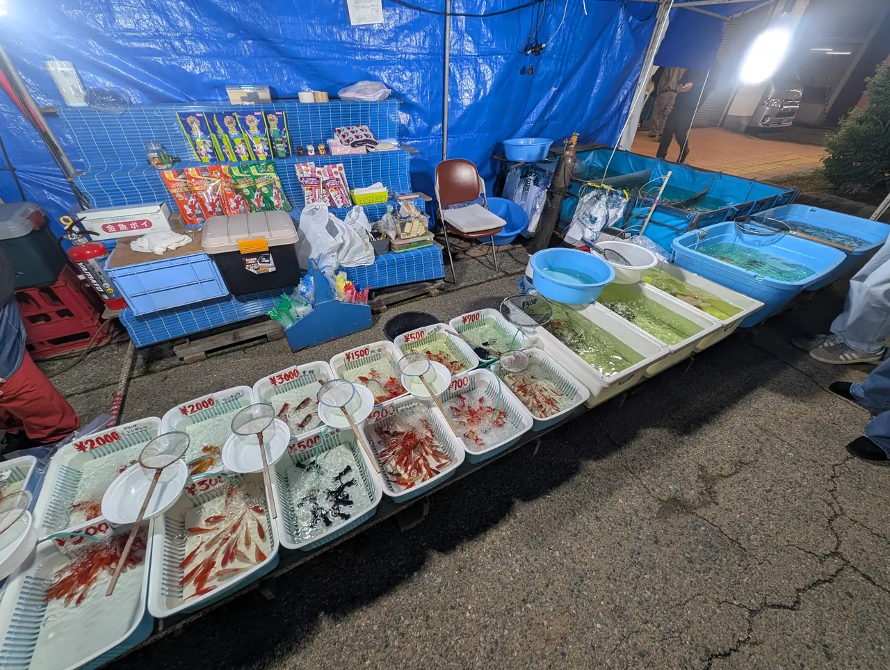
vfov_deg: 94.6
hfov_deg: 110.5
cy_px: 335
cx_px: 445
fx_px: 309
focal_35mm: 12
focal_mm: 2.23
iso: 66
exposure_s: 1/33.3
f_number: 1.95
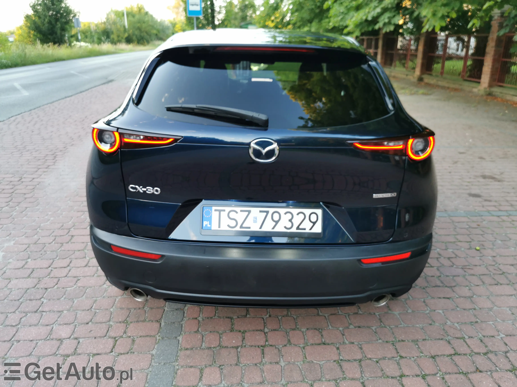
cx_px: 258
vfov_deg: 51.4
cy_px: 194
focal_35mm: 27
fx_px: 403
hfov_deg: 65.3
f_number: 1.6
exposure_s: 1/100
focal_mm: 5.56
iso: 100
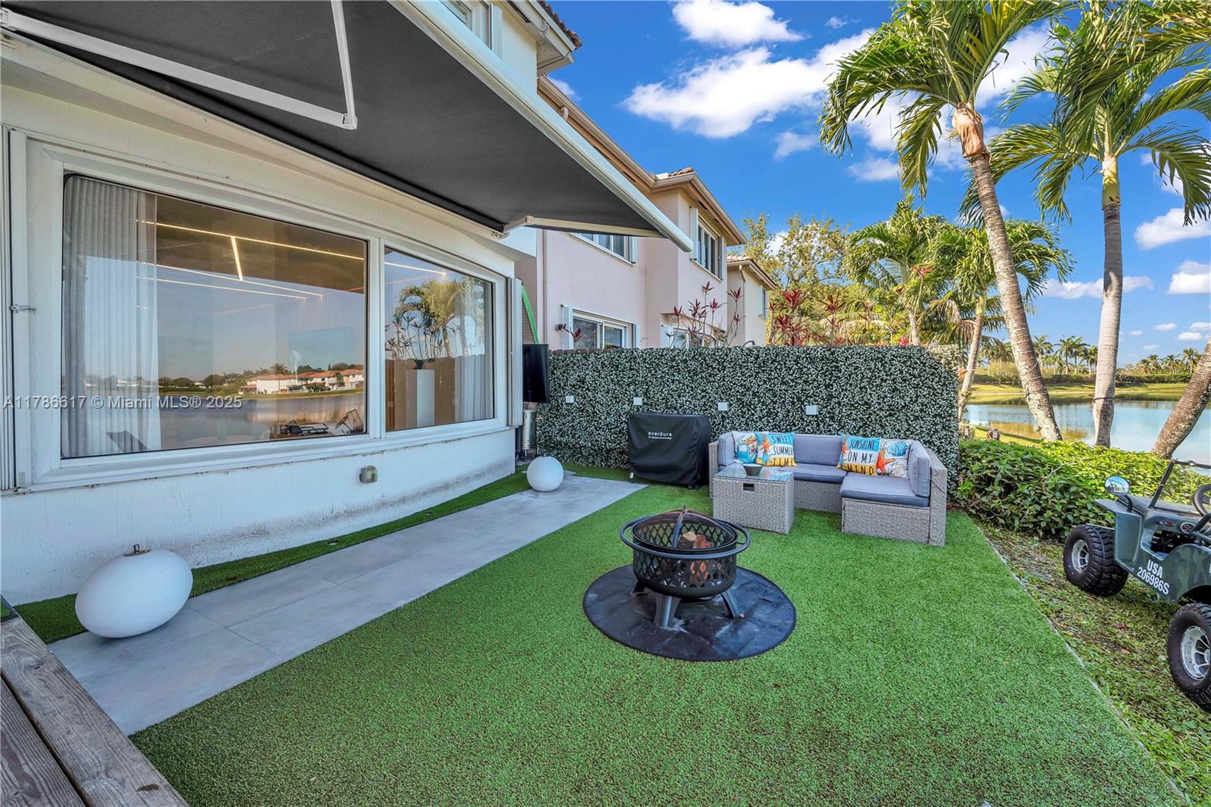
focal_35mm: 13
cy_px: 404
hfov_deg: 108.3
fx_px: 437
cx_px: 606
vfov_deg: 85.4
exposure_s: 1/20
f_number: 11
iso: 50
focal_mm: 13
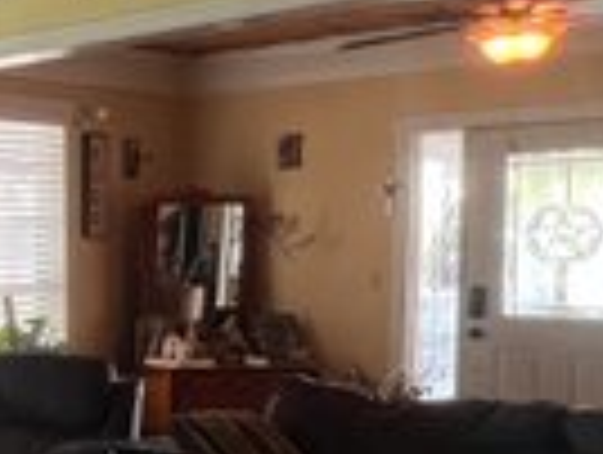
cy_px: 312
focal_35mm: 61
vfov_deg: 24.0
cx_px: -317
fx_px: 1065
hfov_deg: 24.2
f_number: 1.8
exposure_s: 1/60
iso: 160
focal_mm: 1.57
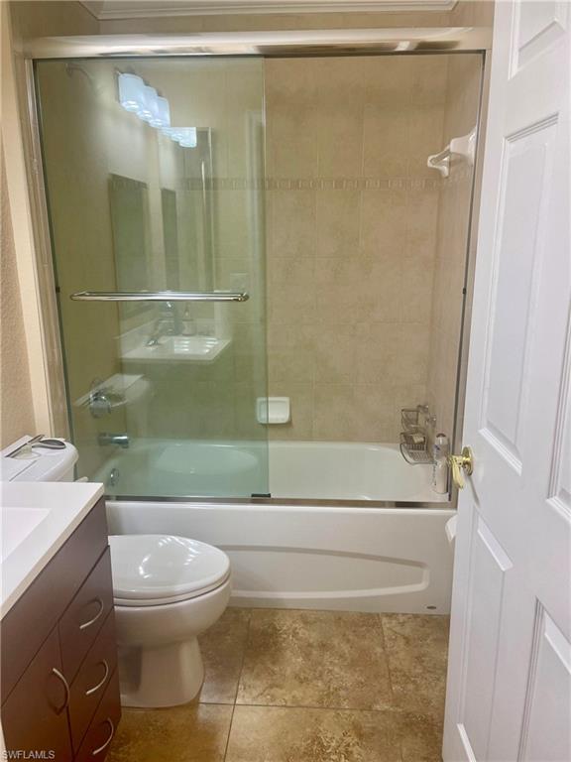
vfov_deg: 69.4
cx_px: 286
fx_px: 550
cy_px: 381
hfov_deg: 54.9
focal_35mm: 25
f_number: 1.6
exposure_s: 1/120
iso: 125
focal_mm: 5.1
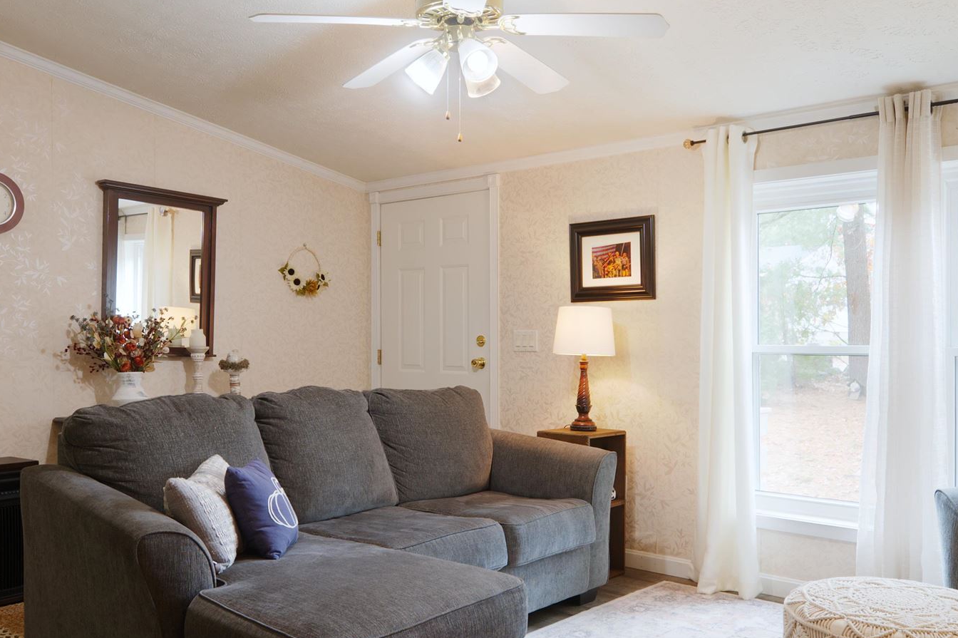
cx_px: 460
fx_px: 851
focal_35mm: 32
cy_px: 360
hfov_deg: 58.7
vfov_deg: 41.0
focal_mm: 14
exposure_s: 1/3.33
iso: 250
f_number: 7.1
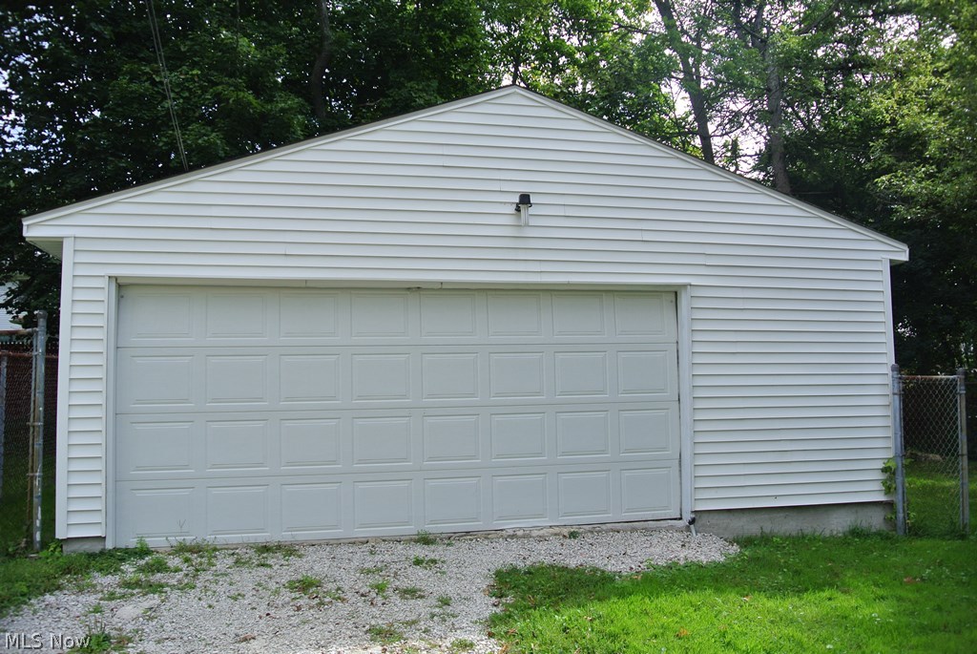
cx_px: 488
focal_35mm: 27
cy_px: 327
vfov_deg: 48.0
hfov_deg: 67.3
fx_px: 733
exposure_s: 1/400
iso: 100
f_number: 4.5
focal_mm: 10
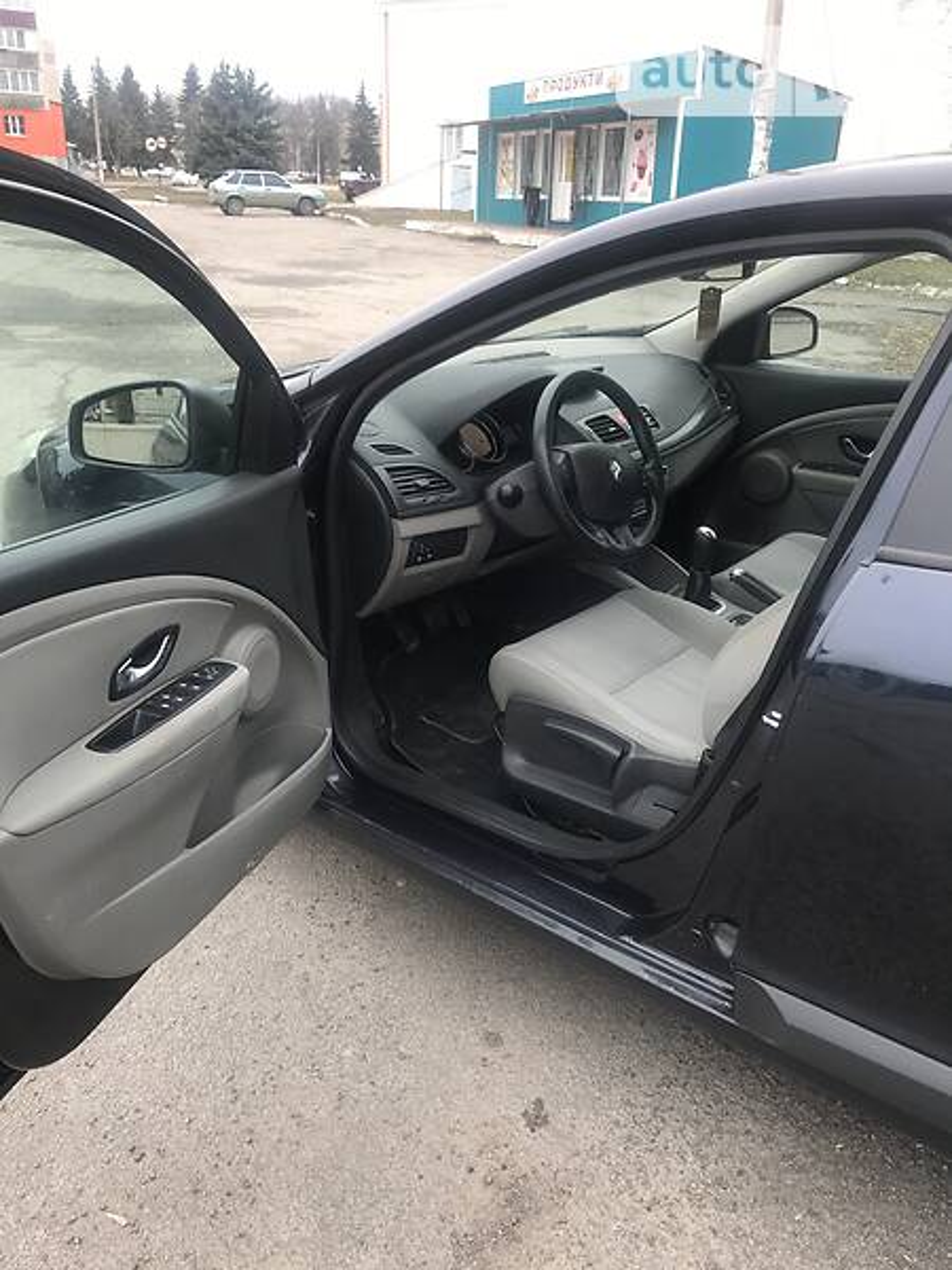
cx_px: 476
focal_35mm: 28
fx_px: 1027
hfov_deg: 49.7
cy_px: 635
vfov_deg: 63.4
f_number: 1.8
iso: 20
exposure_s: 1/120
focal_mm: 4
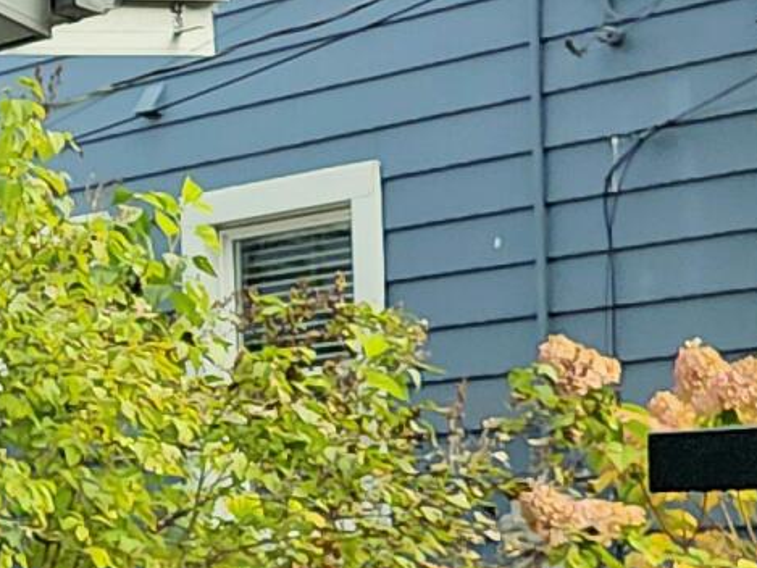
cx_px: -1524
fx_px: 3215
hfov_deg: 10.0
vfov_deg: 10.1
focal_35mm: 147
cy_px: 497
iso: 10
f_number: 1.7
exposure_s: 1/156
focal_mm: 6.3
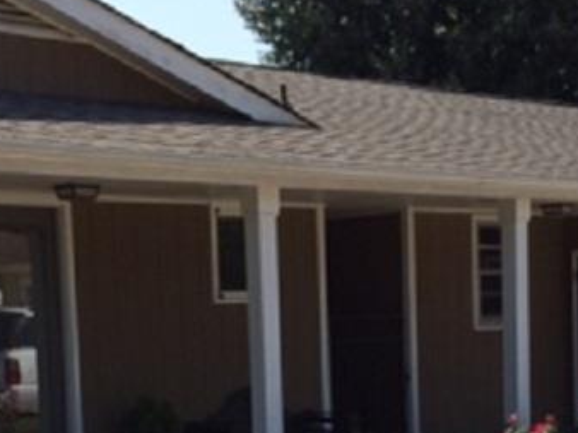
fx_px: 1518
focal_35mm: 91
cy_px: 472
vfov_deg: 15.8
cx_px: 330
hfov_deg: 21.5
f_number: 2.2
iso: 32
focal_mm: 4.12
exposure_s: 1/1866
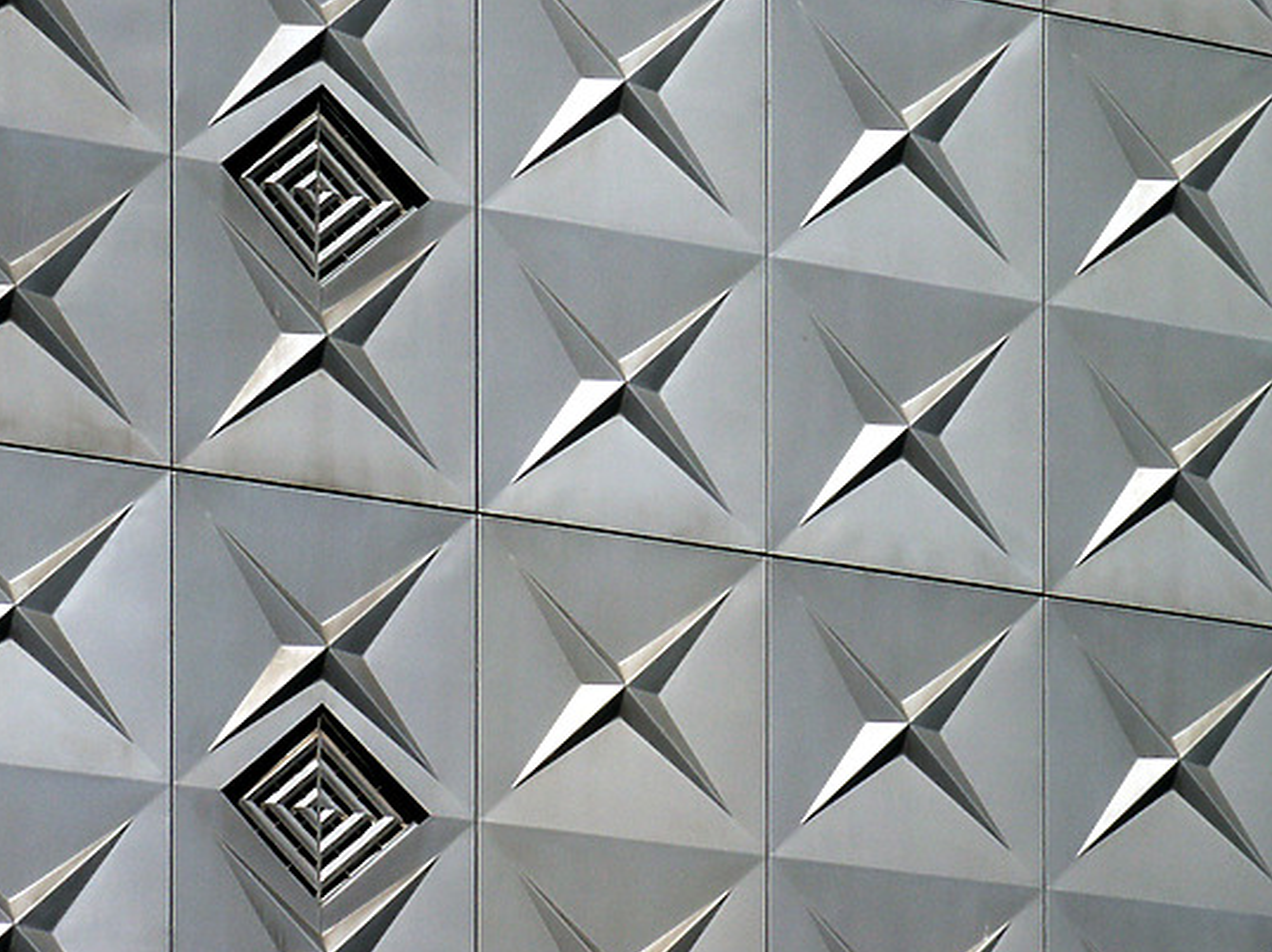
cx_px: 694
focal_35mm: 161
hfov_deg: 12.3
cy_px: 491
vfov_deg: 9.2
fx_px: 5912
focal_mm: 19.17
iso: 64
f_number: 8
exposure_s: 1/350
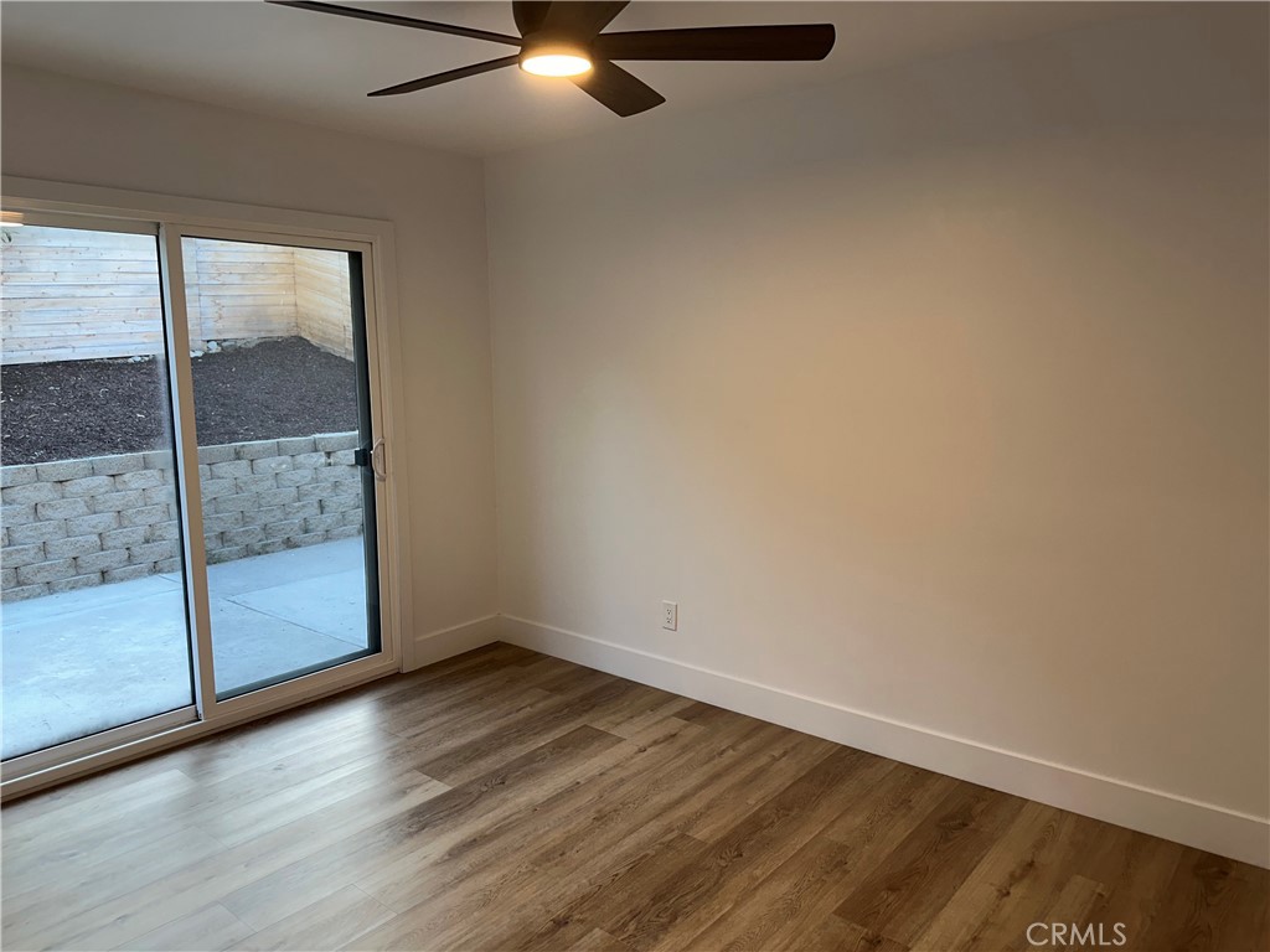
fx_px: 881
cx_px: 635
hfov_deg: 71.6
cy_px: 476
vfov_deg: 56.8
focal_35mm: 24
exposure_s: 1/120
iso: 100
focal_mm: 6.86
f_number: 1.78
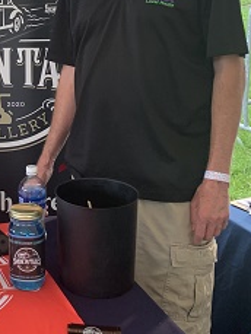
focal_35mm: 68
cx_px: -18
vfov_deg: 28.3
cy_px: 98
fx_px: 657
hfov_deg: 20.7
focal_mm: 4.25
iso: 100
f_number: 1.8
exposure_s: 1/97
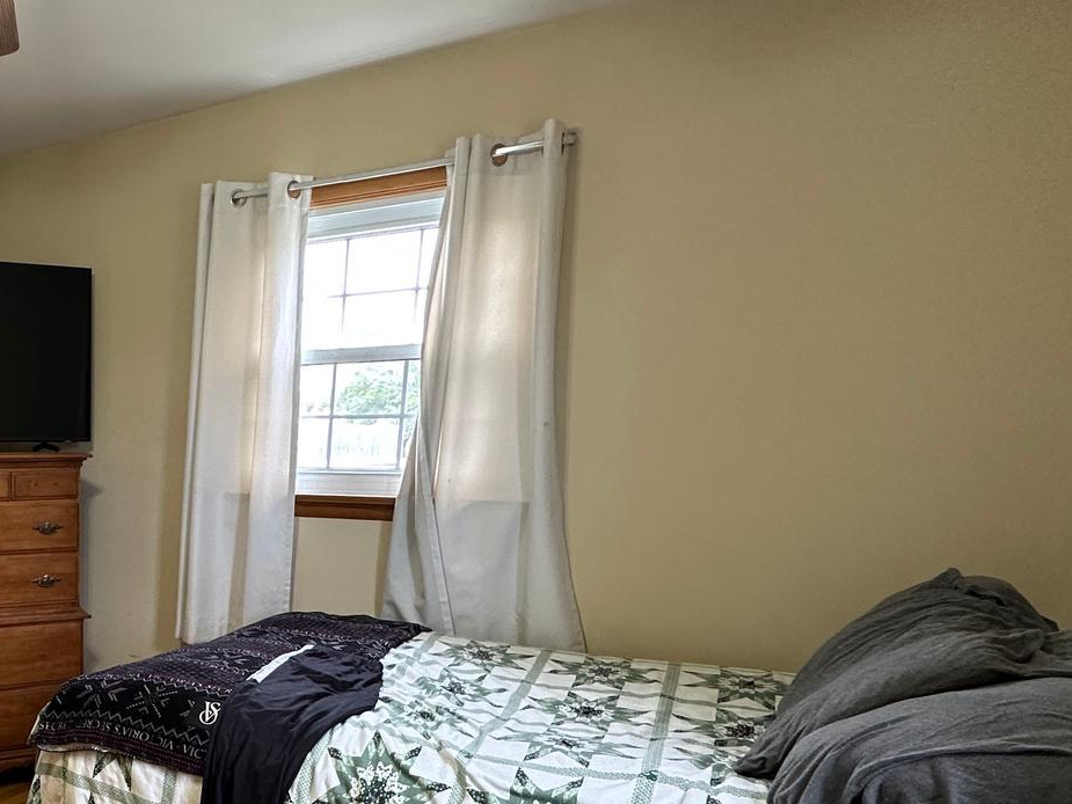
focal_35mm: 31
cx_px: 31
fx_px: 960
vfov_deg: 42.6
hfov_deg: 49.2
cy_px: 685
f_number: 2.2
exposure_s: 1/60
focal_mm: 2.22
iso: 160
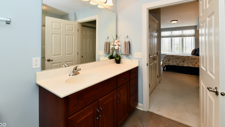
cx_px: 118
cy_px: 48
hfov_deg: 99.3
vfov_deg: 66.1
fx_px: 95
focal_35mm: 16
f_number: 6.3
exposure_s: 1/60
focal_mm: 14
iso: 640
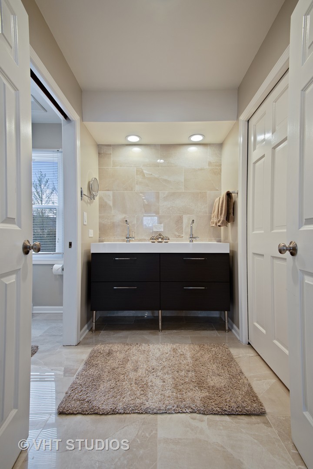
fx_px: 209
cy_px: 234
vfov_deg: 96.7
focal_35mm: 16
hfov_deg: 73.7
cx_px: 156
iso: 200
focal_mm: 16
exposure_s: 1/10
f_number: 8
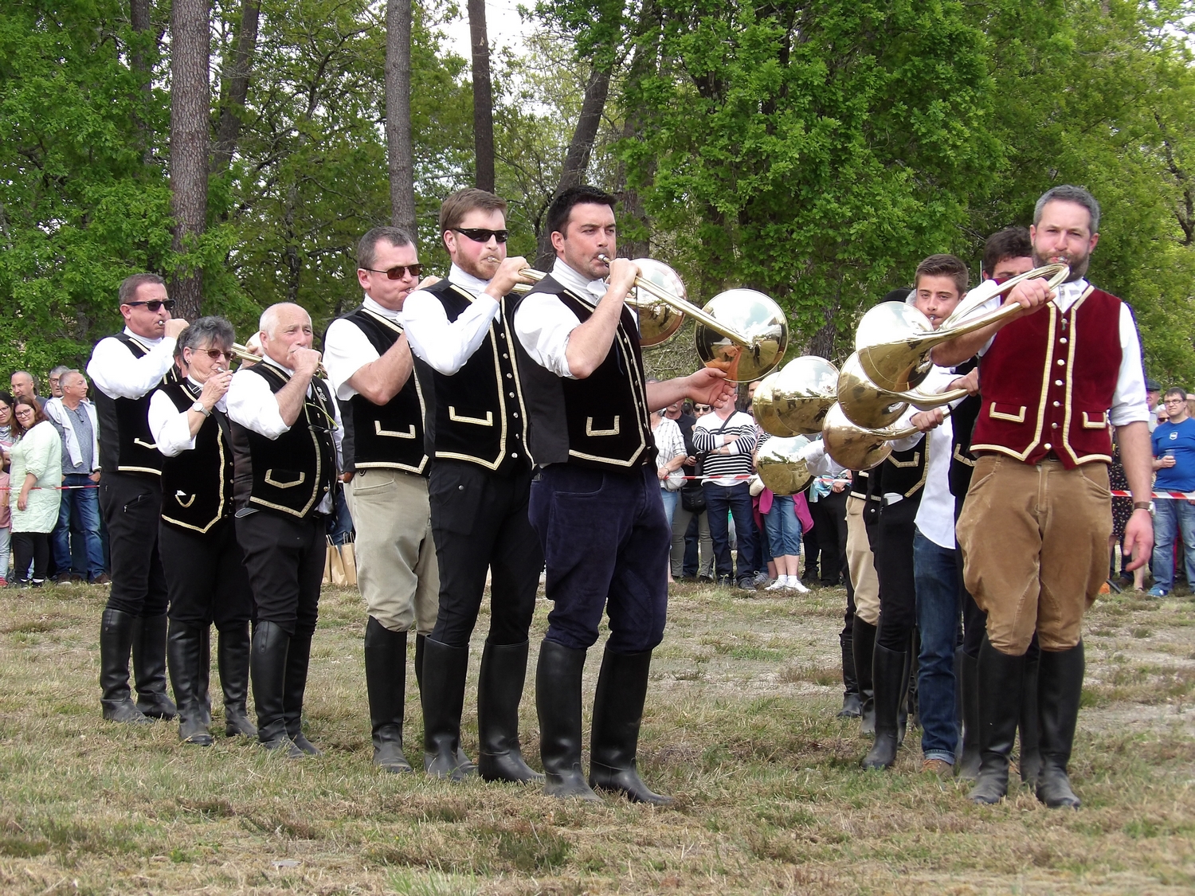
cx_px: 598
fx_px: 3521
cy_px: 448
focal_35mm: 102
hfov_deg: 19.3
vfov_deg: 14.5
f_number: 4.2
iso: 100
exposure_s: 1/200
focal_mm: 18.2
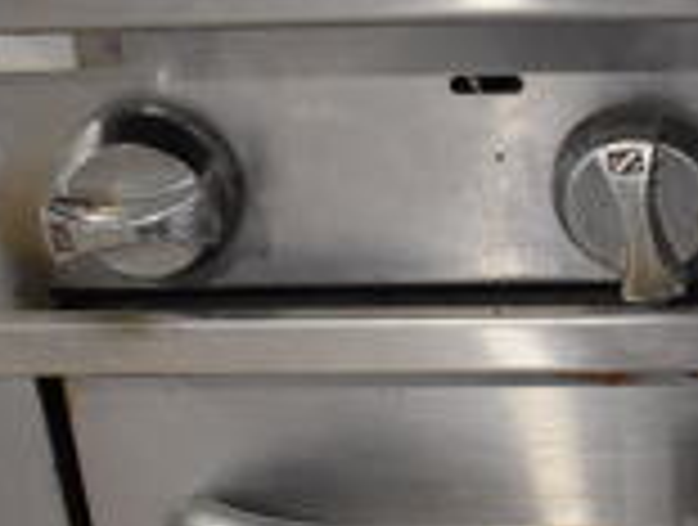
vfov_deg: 14.4
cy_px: 513
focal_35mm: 102
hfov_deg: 17.9
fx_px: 2062
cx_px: 919
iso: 2500
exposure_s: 1/125
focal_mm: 18
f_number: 3.5
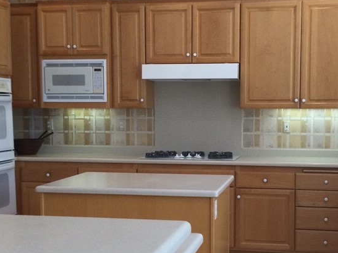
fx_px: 566
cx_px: 192
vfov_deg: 25.1
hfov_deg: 33.2
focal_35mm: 58
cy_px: 160
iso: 25
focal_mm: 3.3
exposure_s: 1/30
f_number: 2.4
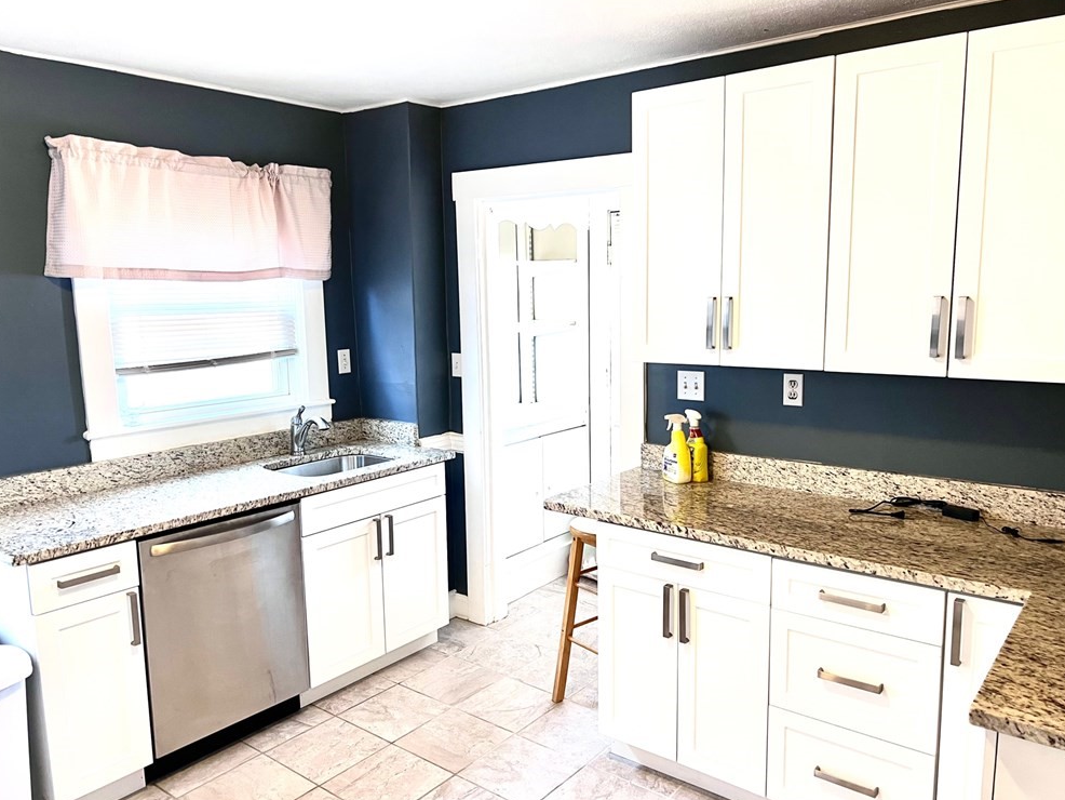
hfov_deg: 65.3
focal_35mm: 27
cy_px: 405
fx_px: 831
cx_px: 545
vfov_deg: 51.4
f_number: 1.5
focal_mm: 5.7
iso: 125
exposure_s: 1/60
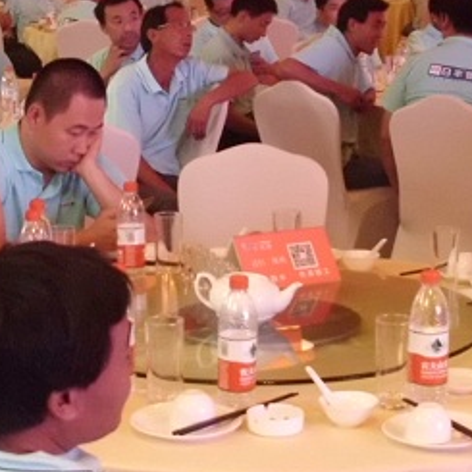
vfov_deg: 16.7
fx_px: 1604
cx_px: 279
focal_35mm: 104
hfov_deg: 16.7
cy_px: 133
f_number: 2.9
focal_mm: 6.3
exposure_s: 1/25
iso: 400
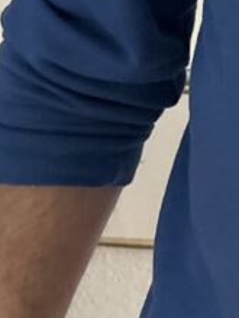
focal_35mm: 126
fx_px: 1160
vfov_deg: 13.1
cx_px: 553
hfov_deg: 10.3
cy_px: -358
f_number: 1.5
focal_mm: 5.7
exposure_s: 1/50
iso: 500
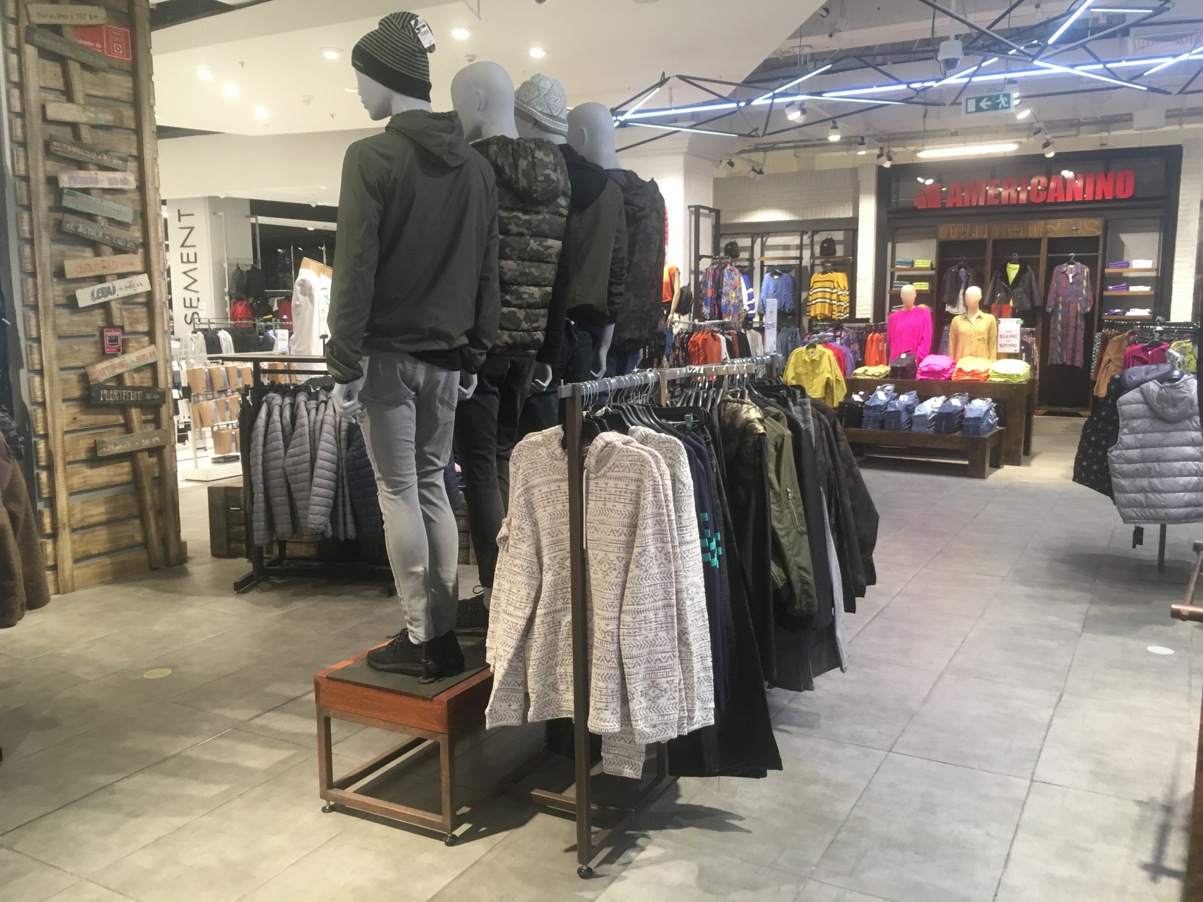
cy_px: 451
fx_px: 1008
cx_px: 602
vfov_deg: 48.2
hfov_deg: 61.7
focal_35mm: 29
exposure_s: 1/33
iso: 64
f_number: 2.2
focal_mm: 4.15
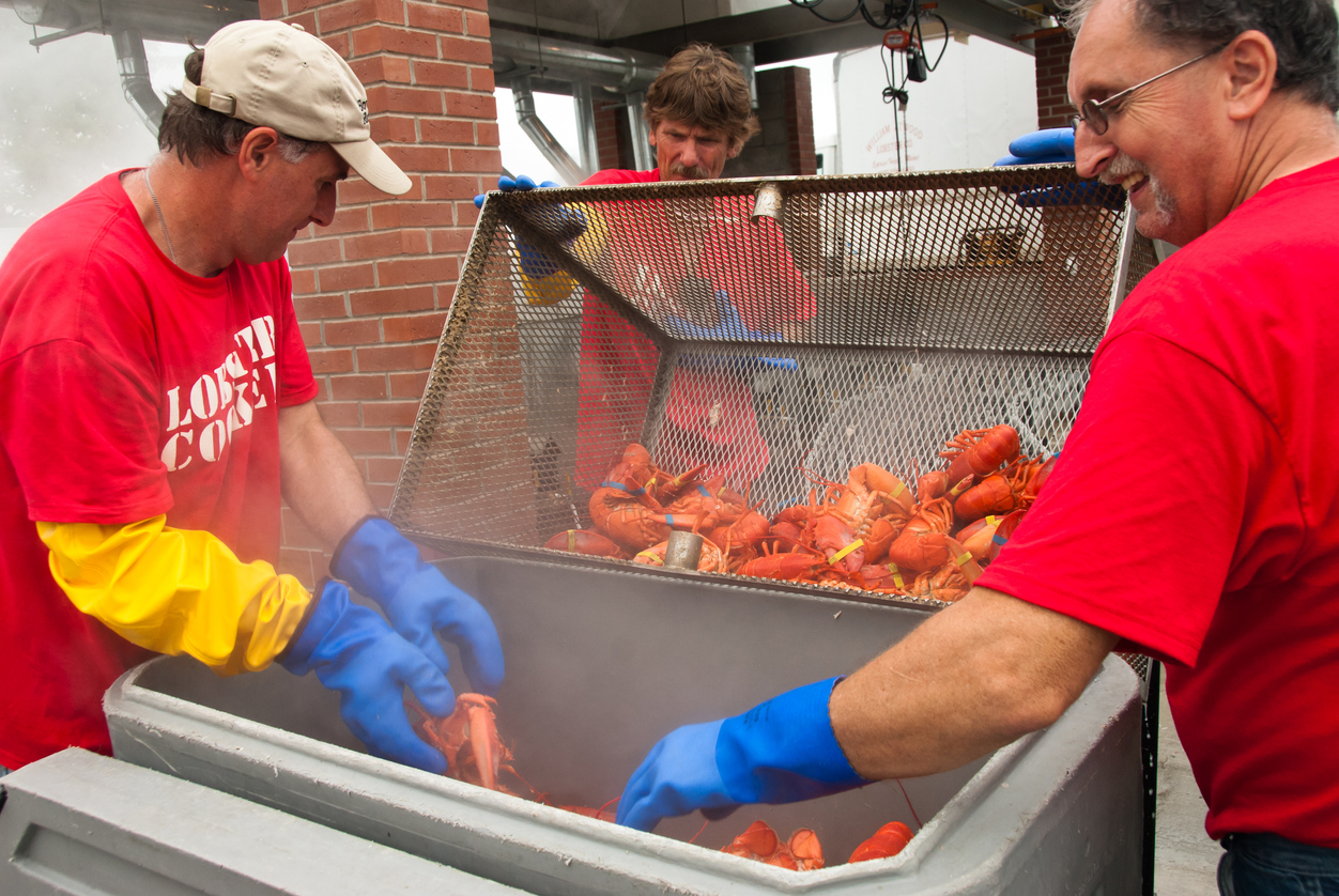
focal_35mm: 33
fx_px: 1229
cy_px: 448
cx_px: 670
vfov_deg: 40.1
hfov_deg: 57.2
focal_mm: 22
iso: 320
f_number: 6.3
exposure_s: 1/250
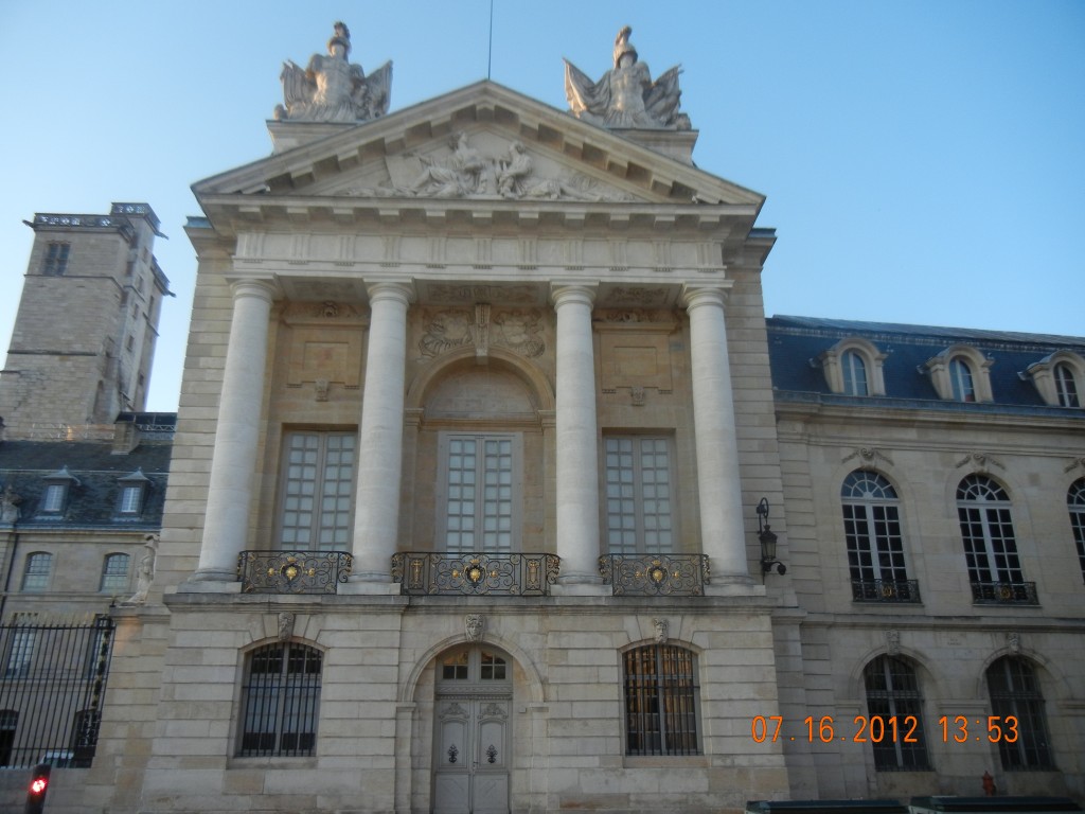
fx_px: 940
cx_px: 542
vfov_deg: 46.8
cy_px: 407
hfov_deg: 60.0
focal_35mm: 30
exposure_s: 1/206
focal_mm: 5.4
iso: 160
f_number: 3.5
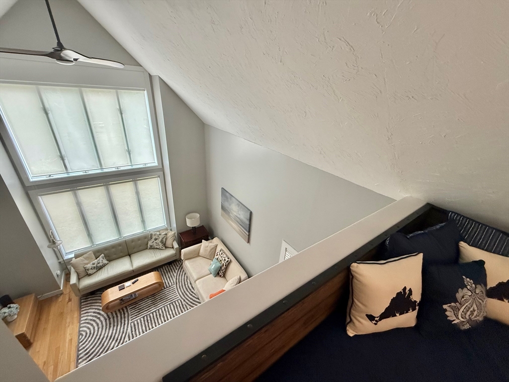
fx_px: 206
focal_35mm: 14
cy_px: 191
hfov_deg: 102.1
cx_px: 254
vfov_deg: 85.7
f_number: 2.2
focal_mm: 2.22
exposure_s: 1/120
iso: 320
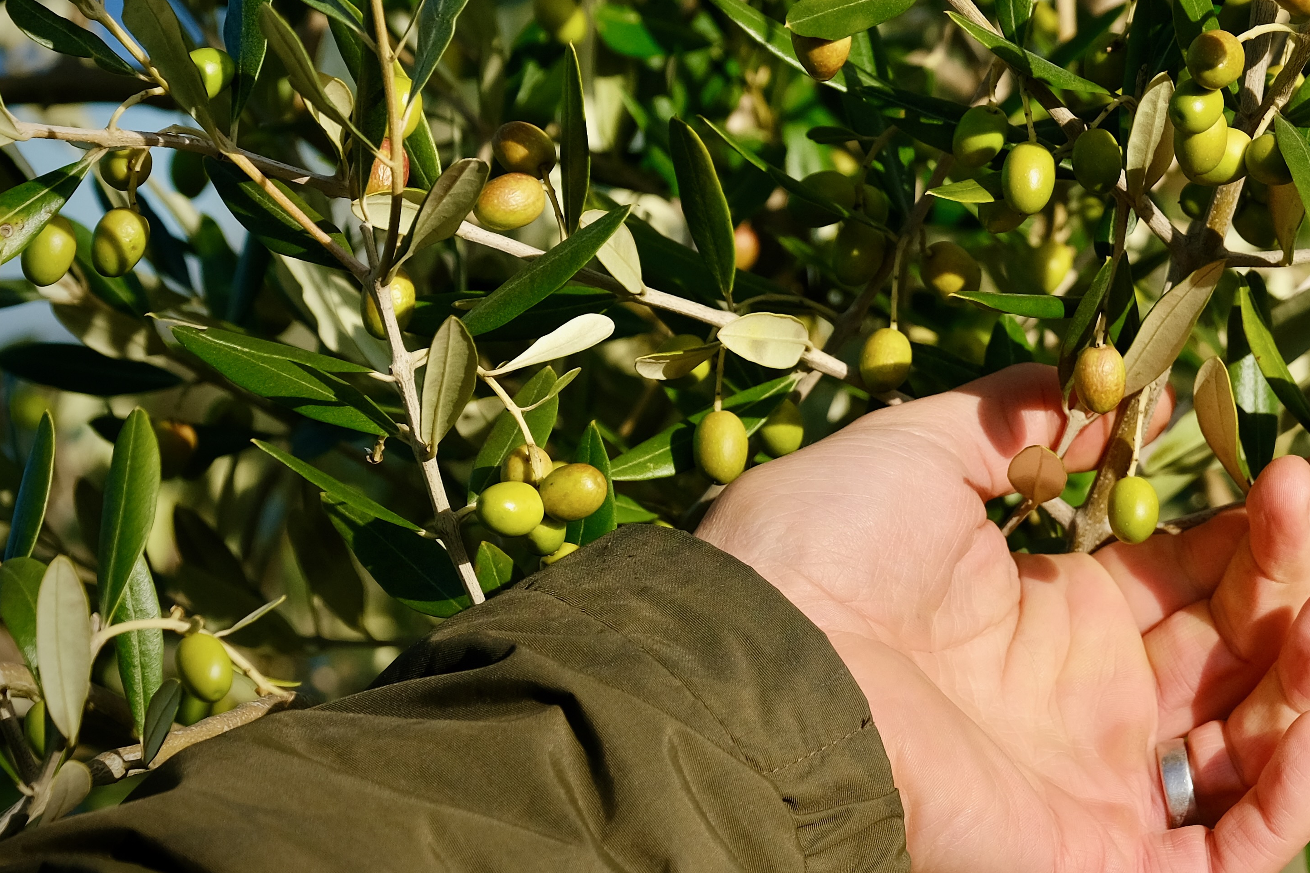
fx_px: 10696
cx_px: 1269
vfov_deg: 4.7
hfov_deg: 7.0
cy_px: 134
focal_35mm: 294
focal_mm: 90.6
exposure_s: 1/2000
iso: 400
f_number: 5
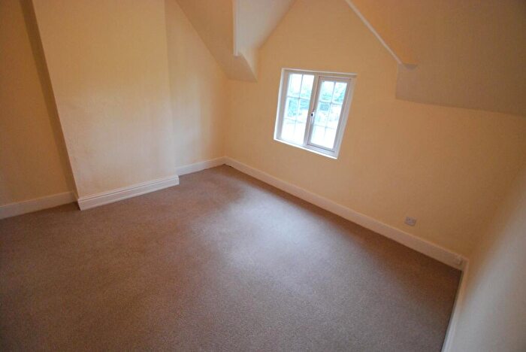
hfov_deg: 100.3
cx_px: 263
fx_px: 219
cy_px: 176
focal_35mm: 15
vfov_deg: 77.4
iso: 1100
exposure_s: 1/30
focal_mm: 10
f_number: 3.5
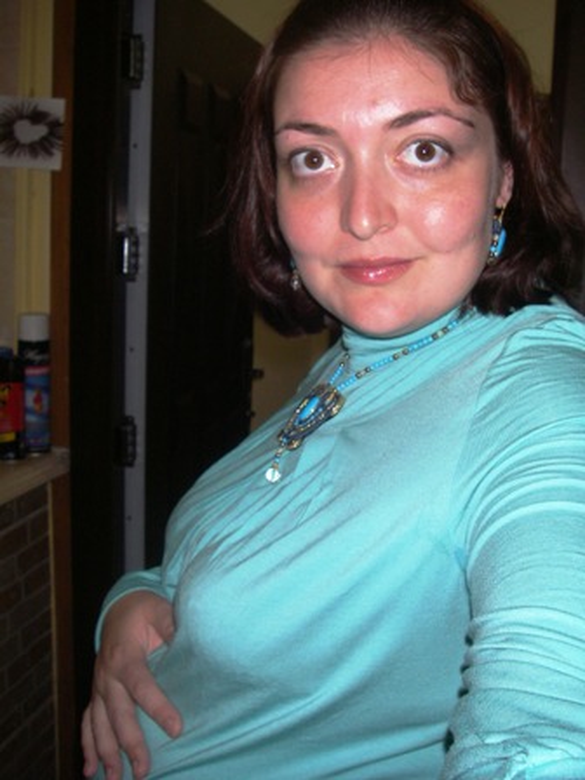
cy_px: 390
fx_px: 856
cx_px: 292
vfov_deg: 49.0
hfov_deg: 37.7
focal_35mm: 38
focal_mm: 6.3
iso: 160
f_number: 3.3
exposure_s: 1/40
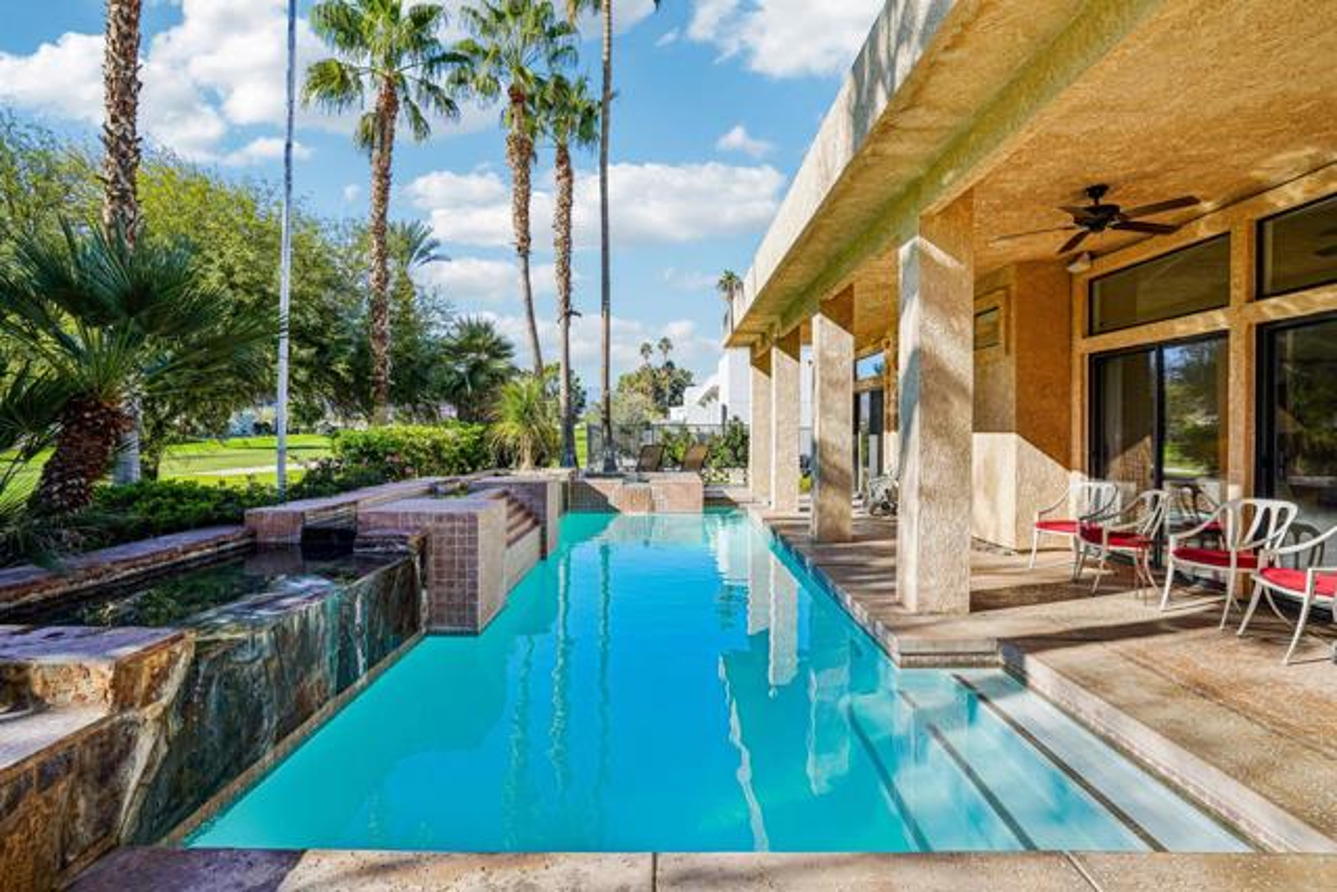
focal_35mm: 18
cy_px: 446
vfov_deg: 67.4
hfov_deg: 90.0
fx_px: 669
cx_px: 668
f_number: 8
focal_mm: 18
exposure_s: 1/250
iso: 100
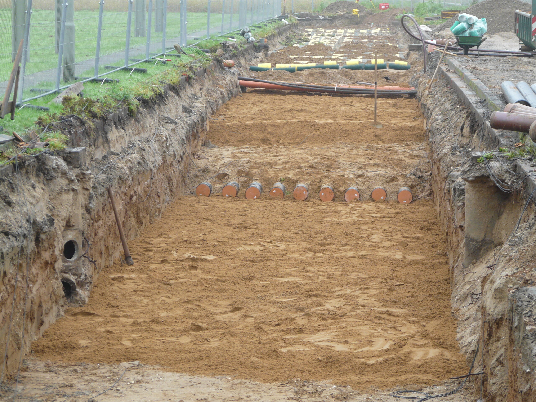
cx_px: 268
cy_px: 201
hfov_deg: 14.3
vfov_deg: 10.7
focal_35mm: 138
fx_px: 2137
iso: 100
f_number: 3.6
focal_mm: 22.6
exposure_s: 1/100
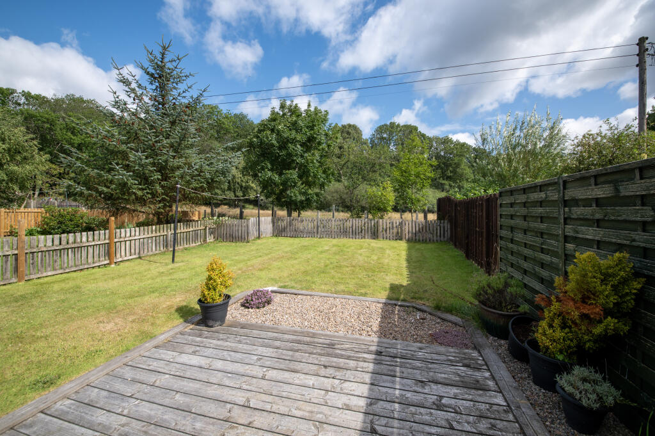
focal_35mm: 14
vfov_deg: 81.1
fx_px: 255
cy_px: 218
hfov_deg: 104.3
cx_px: 328
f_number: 8
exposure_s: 1/1600
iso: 400
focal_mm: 14
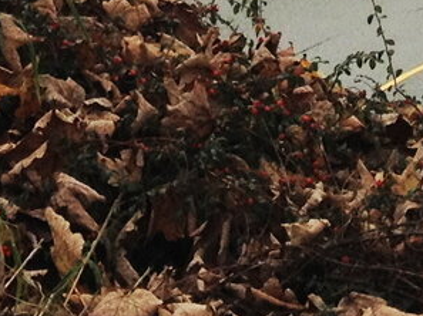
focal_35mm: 236
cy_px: -707
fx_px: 2880
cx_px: 120
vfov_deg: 5.8
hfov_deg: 8.4
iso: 50
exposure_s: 1/424
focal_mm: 4.28
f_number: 2.4
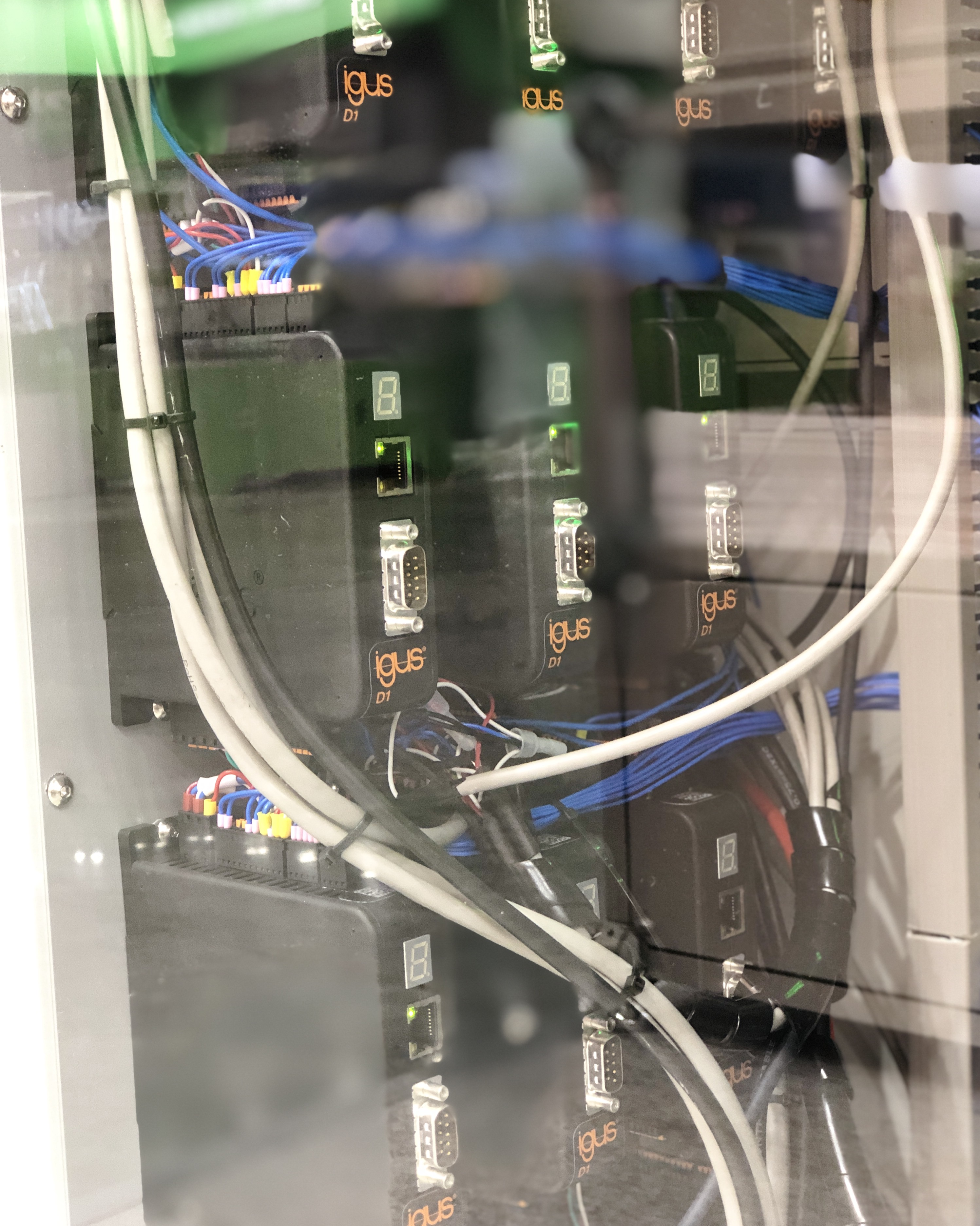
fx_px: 2175
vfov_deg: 31.4
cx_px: 495
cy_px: 571
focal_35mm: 60
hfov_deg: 25.4
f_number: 2.8
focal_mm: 6.6
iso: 250
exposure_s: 1/30
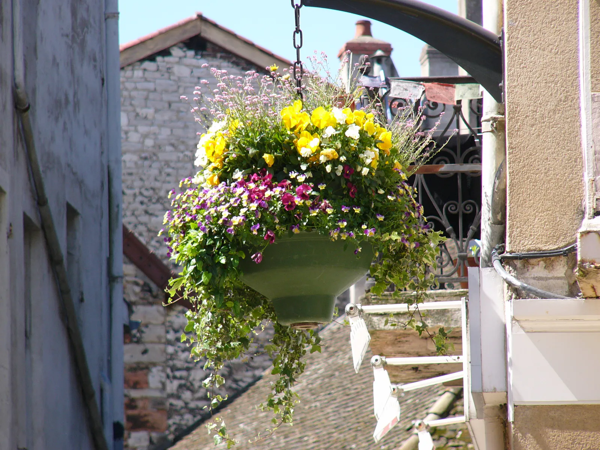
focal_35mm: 313
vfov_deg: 4.7
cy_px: 225
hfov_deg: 6.3
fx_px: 5425
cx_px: 300
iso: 50
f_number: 4
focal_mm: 52.1
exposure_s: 1/250
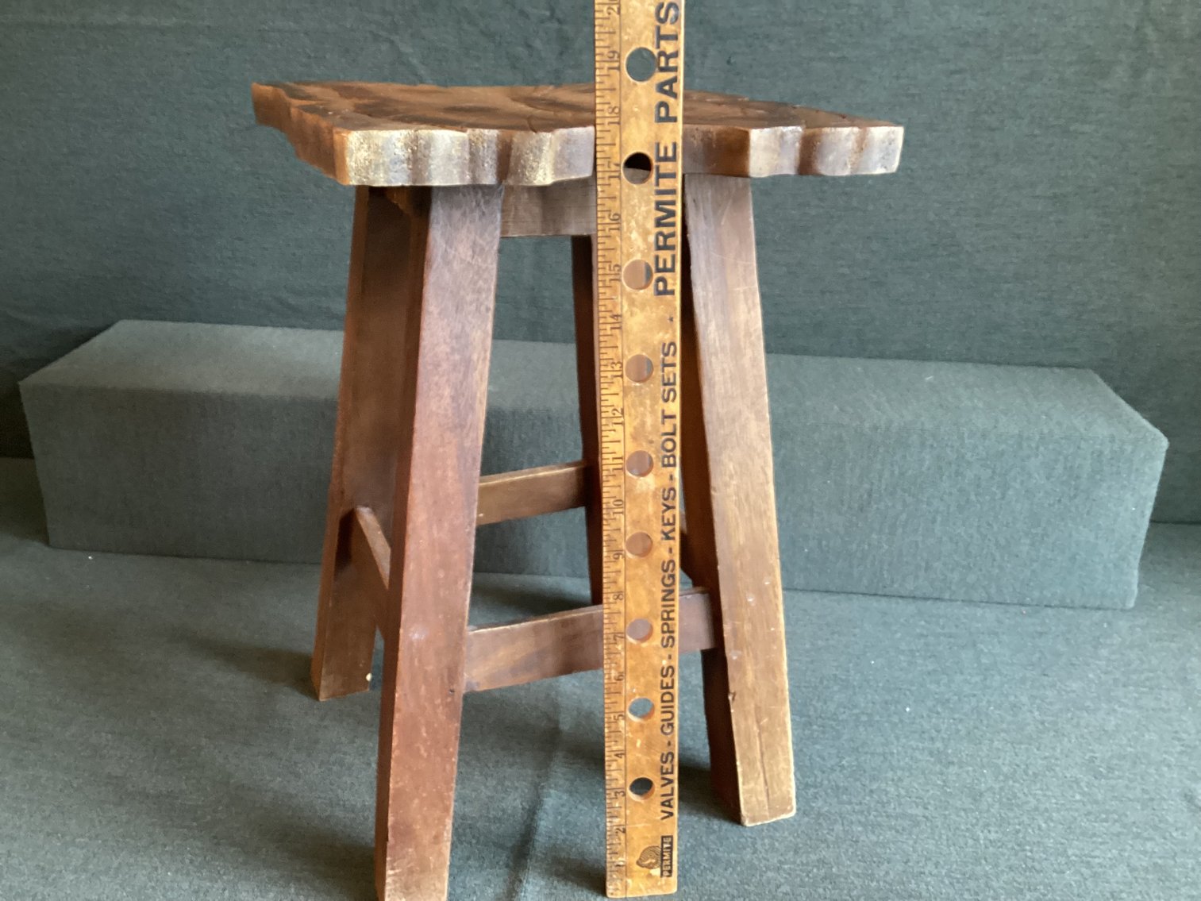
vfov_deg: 45.4
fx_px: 1076
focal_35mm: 31
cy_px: 450
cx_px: 600
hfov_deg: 58.3
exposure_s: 1/33
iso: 320
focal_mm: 3.3
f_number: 2.4
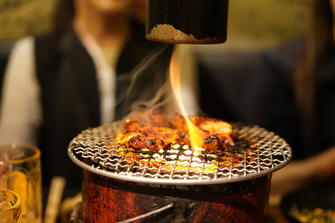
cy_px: 112
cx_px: 168
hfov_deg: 36.2
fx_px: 512
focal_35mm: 55
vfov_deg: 24.6
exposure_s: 1/160
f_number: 2.5
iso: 1600
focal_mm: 55
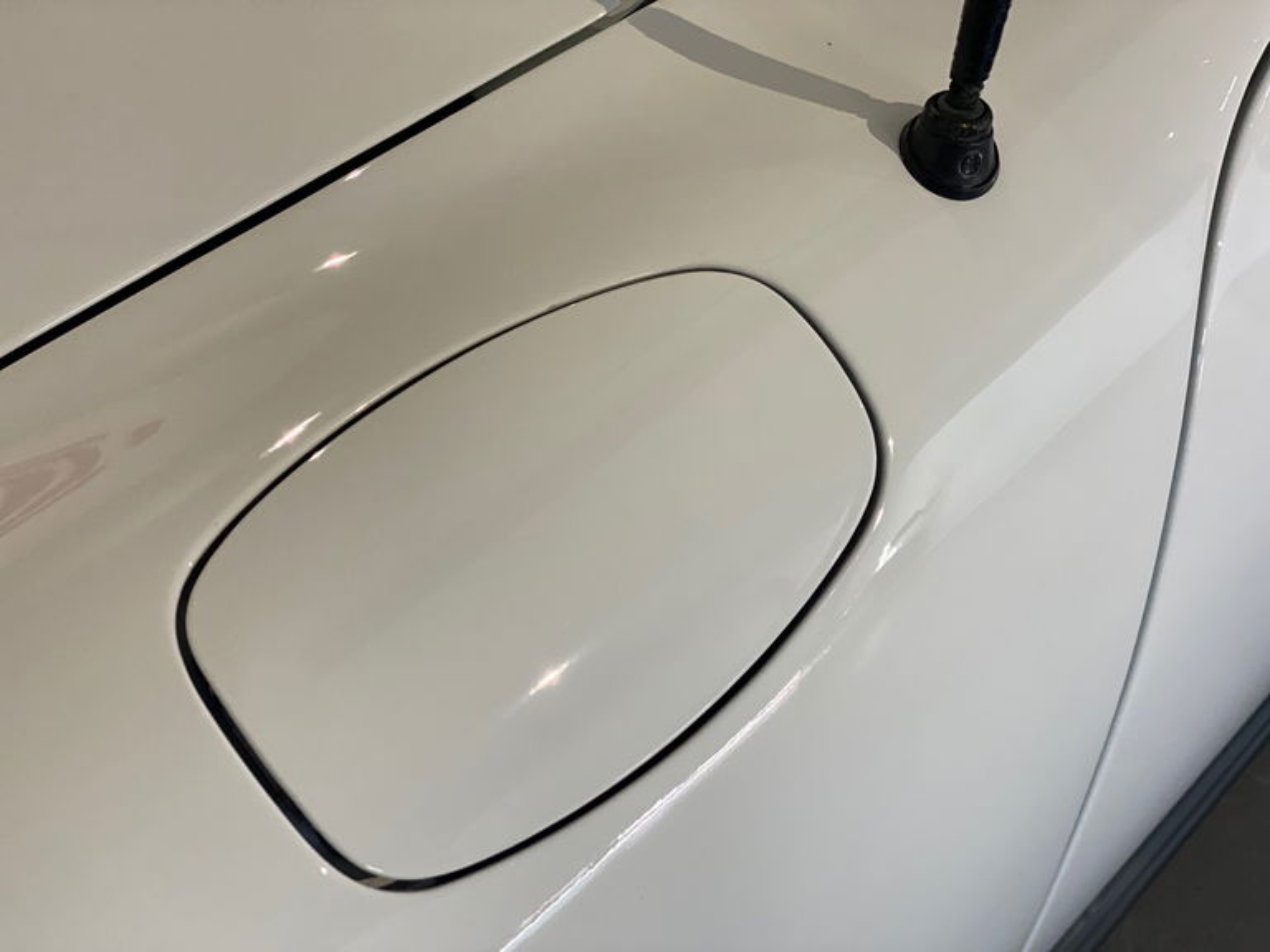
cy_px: 476
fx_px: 1908
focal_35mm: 52
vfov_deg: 28.0
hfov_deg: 36.8
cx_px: 635
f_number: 2
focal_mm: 6
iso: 250
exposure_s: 1/122
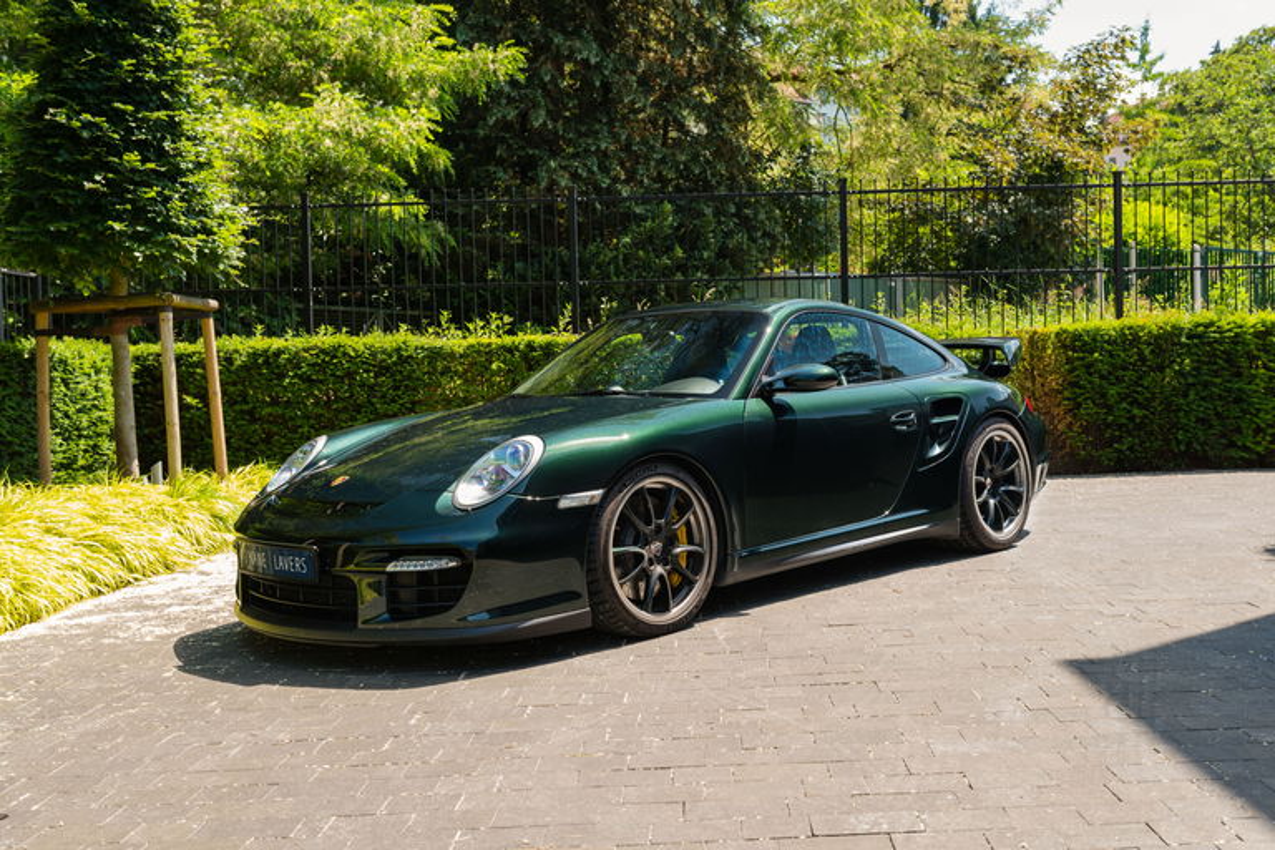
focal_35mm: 35
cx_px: 638
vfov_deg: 37.9
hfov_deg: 54.4
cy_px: 425
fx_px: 1239
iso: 100
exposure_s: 1/25
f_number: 7.1
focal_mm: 35
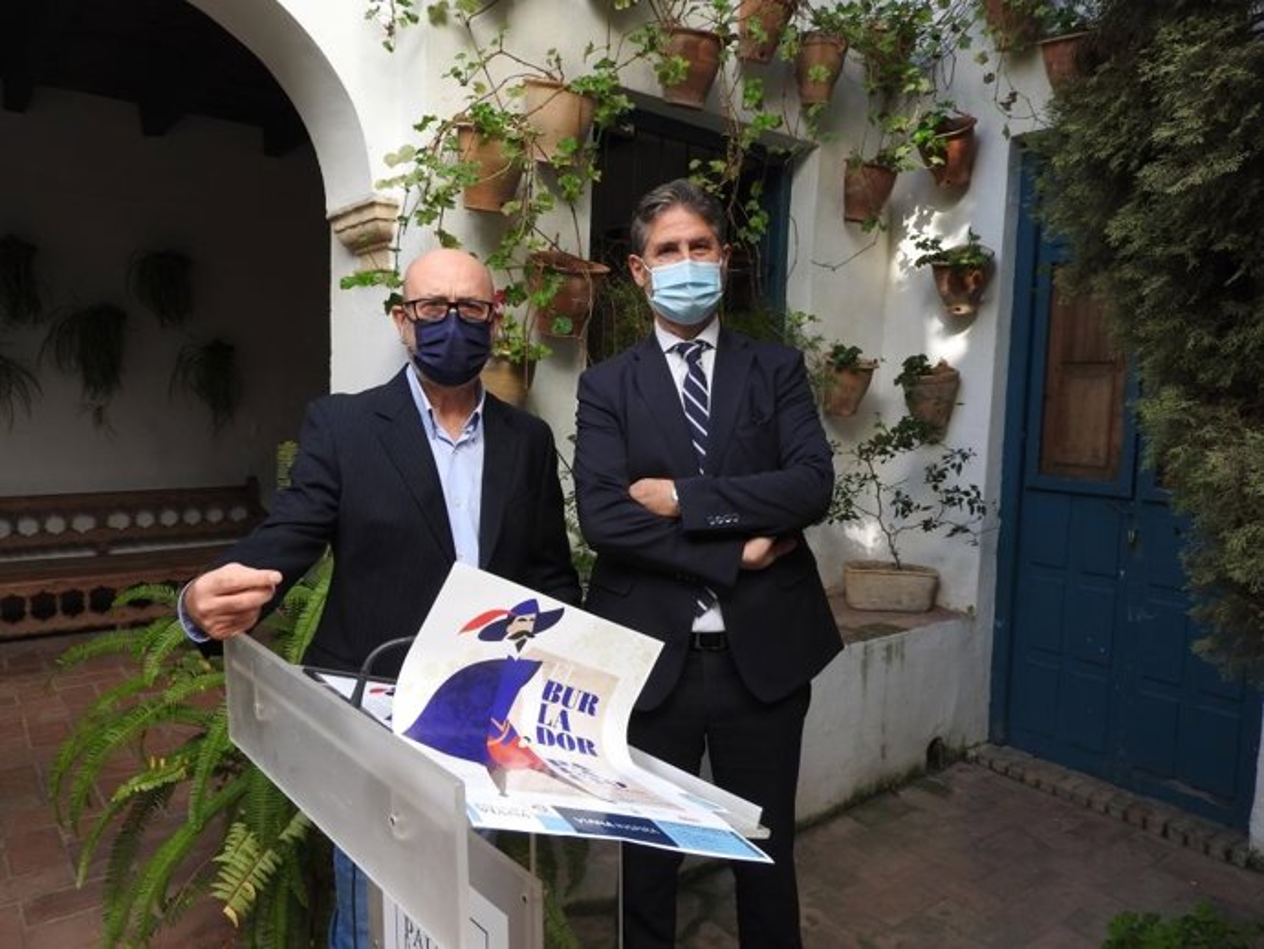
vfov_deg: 56.8
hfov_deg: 71.6
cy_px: 474
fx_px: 877
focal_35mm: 24
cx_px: 632
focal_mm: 4.3
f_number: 3.3
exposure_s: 1/100
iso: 100
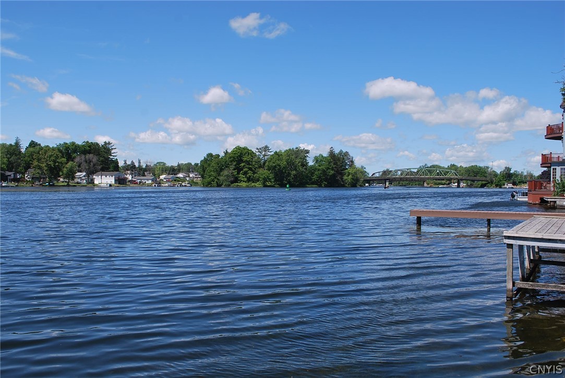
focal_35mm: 33
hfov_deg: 57.2
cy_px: 189
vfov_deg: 40.0
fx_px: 518
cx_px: 282
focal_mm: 22
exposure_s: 1/250
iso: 100
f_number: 8
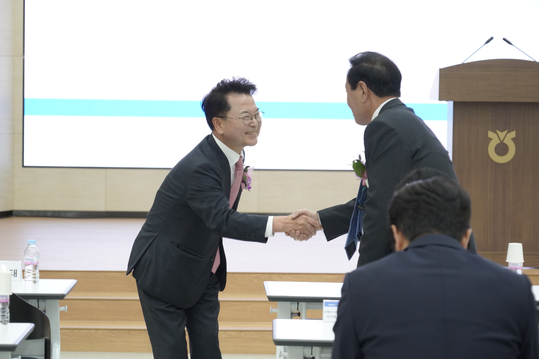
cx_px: 270
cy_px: 180
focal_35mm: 126
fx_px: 1886
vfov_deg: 10.9
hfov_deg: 16.3
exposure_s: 1/200
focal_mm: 126
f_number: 6.3
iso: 4000
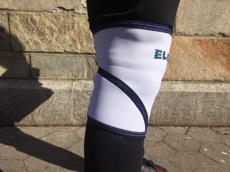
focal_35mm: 31
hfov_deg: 58.3
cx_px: 122
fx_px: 206
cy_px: 80
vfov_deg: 45.4
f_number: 2.2
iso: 32
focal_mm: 4.15
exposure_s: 1/3049
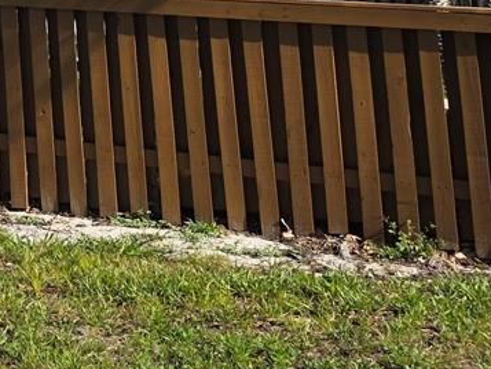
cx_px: -337
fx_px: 1461
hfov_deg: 16.5
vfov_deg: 13.3
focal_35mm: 103
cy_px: -241
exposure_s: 1/4237
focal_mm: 6.3
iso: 80
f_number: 1.7
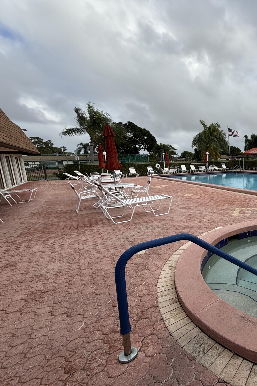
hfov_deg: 50.5
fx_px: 214
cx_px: 255
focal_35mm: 20
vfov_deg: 84.0
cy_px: 197
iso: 50
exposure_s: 1/1464
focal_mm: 2.22
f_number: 2.2
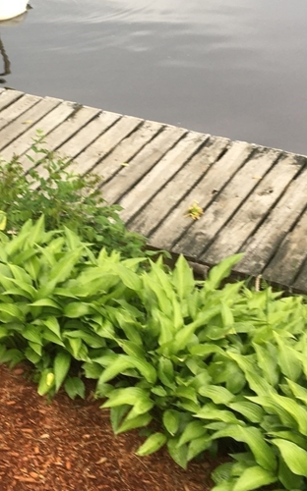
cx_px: 82
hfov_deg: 20.5
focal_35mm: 63
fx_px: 844
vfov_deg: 32.4
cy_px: 214
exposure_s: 1/120
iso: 40
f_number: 2.2
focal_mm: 4.15
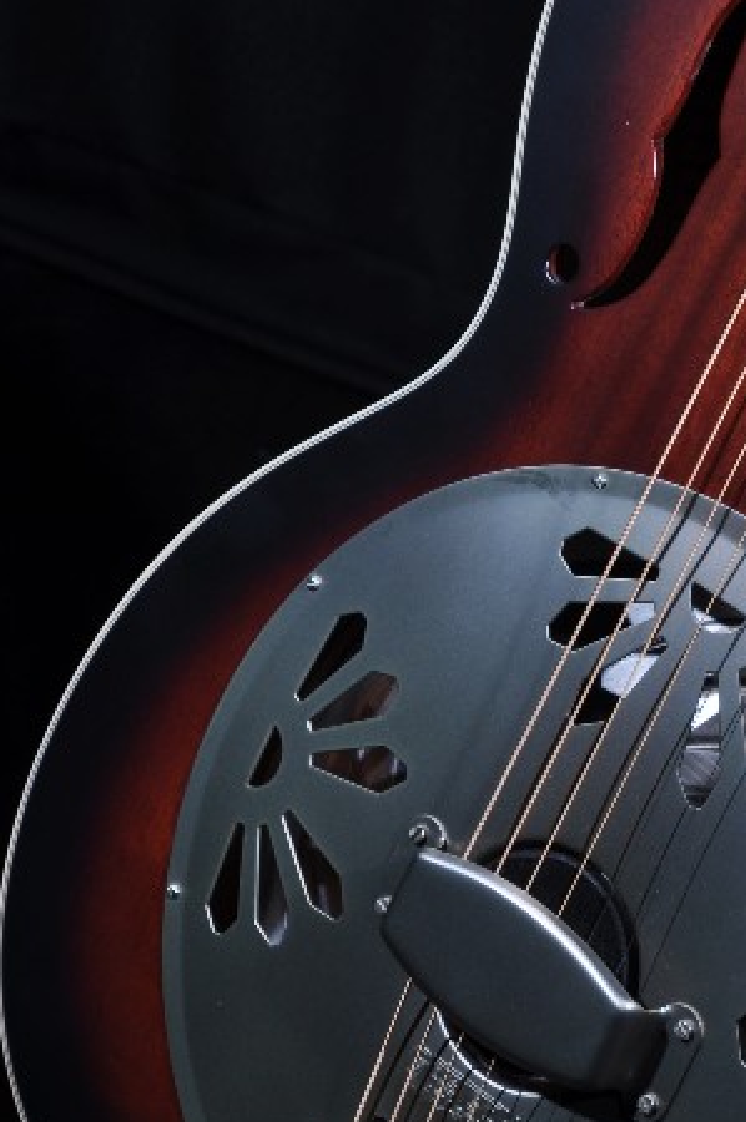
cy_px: 554
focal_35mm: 160
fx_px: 4984
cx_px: 745
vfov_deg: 12.9
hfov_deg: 8.5
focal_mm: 50
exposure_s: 1/160
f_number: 8
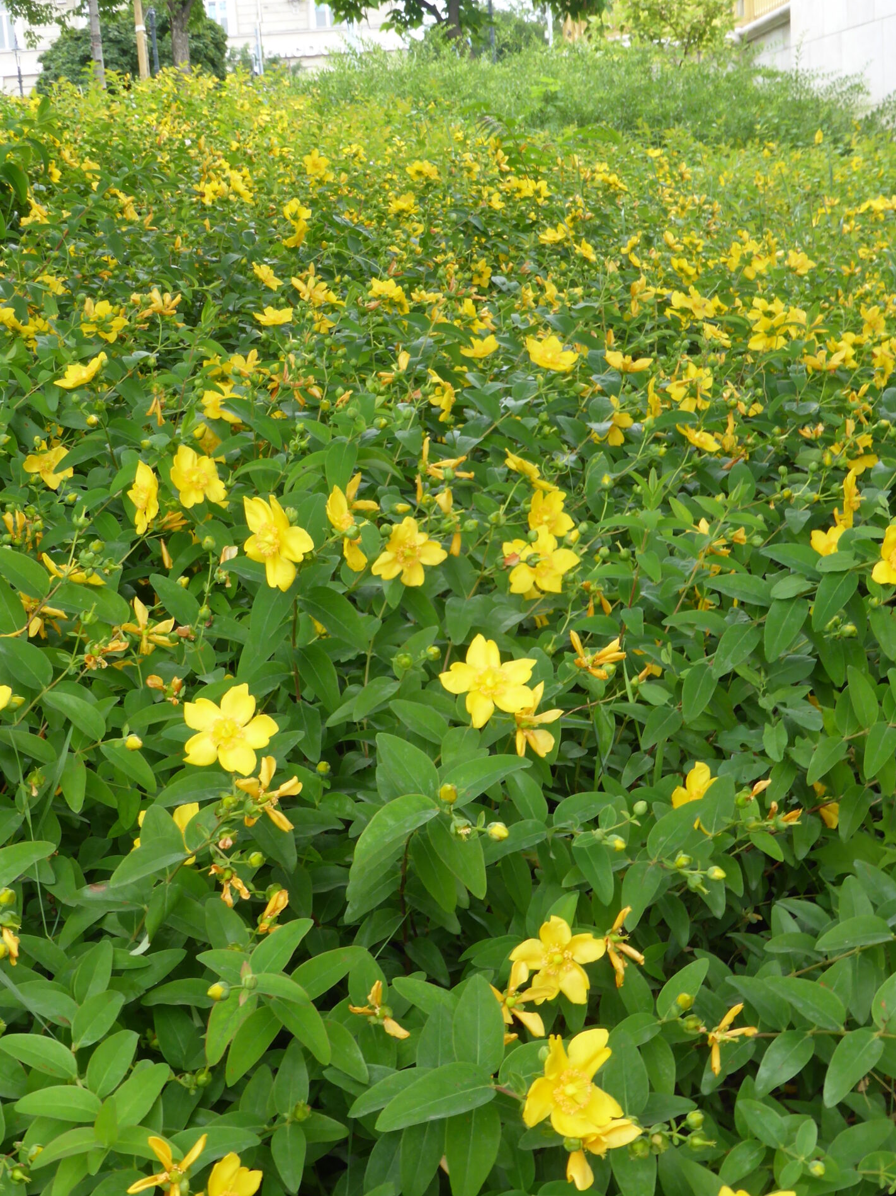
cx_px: 454
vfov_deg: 33.2
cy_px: 637
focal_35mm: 58
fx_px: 2002
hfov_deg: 25.2
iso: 100
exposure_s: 1/60
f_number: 3.9
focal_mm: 7.4
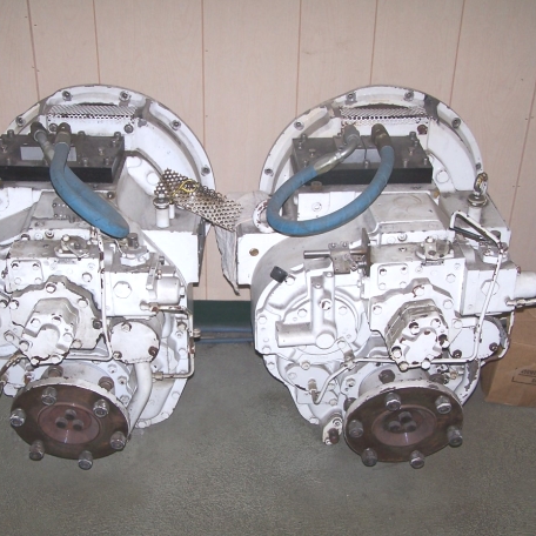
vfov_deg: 30.0
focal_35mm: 57
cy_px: 267
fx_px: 999
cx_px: 217
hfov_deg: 30.0
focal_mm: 8
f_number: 3.2
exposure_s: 1/60
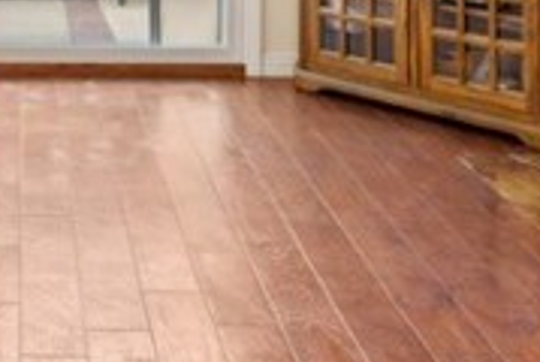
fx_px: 1202
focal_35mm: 80
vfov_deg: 15.5
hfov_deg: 24.2
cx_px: 6
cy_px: -213
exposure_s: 1/8
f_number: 8
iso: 400
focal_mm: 14
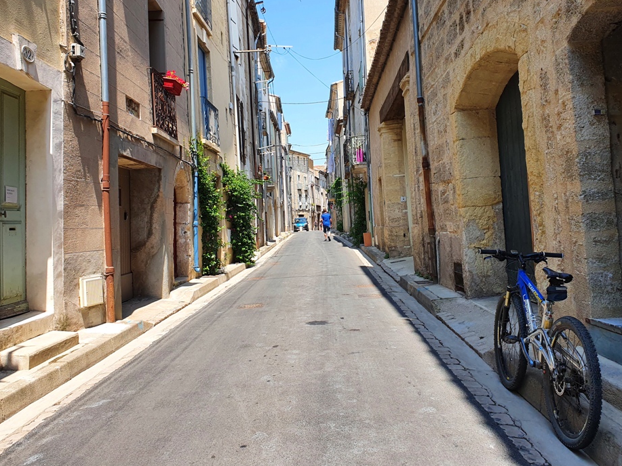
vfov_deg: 44.0
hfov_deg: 56.8
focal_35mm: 32
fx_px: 575
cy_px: 191
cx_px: 327
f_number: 2.4
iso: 50
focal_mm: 4.32
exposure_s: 1/806
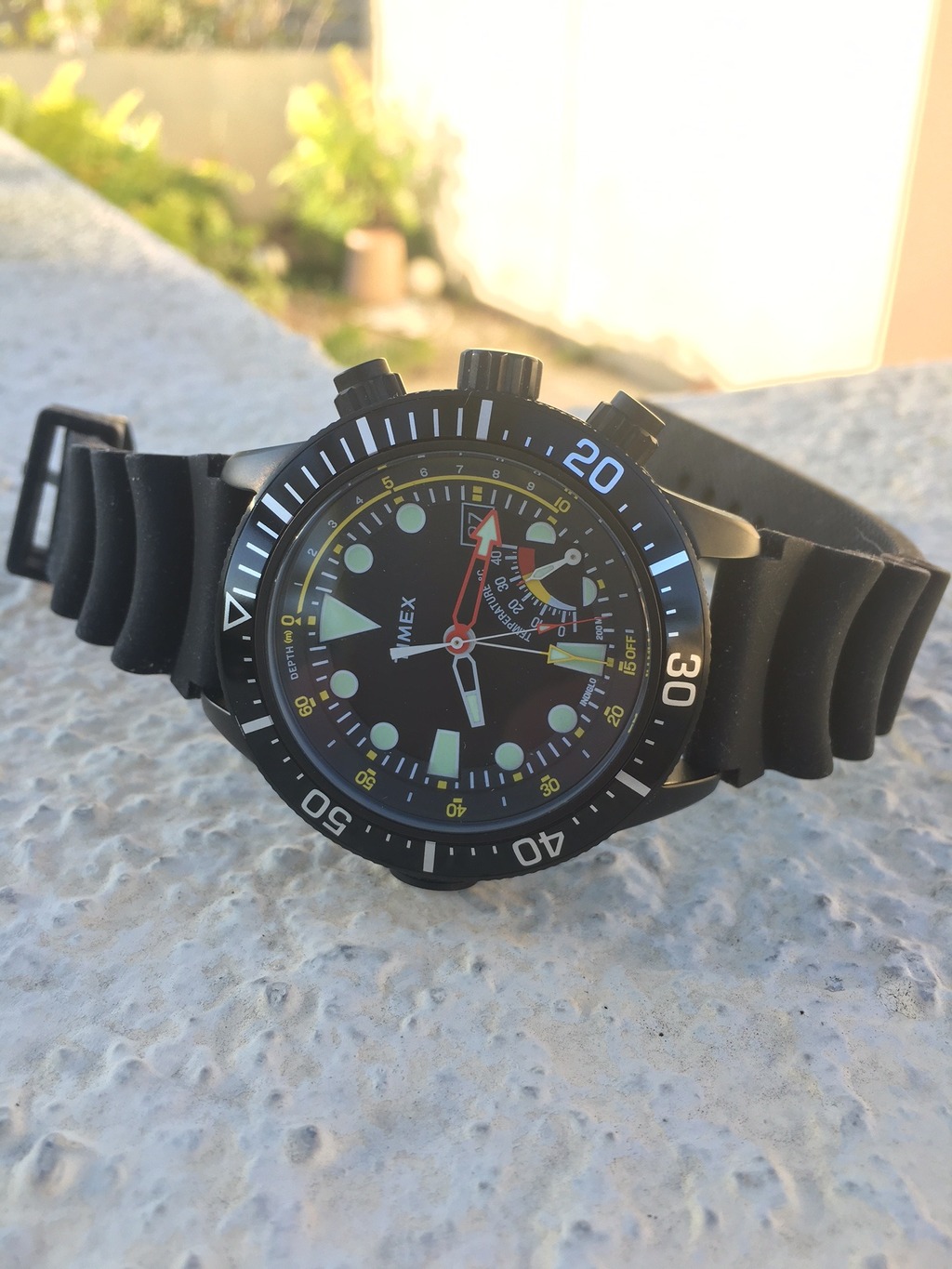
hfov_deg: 48.2
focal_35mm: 29
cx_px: 476
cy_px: 634
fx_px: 1063
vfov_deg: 61.7
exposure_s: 1/176
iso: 25
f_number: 2.2
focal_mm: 4.15
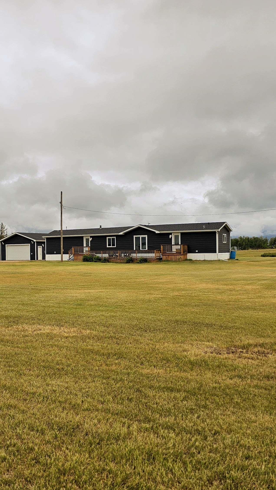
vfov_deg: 58.0
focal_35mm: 34
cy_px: 242
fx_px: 442
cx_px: 56
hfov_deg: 33.7
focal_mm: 6.3
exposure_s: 1/1681
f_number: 1.7
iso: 10
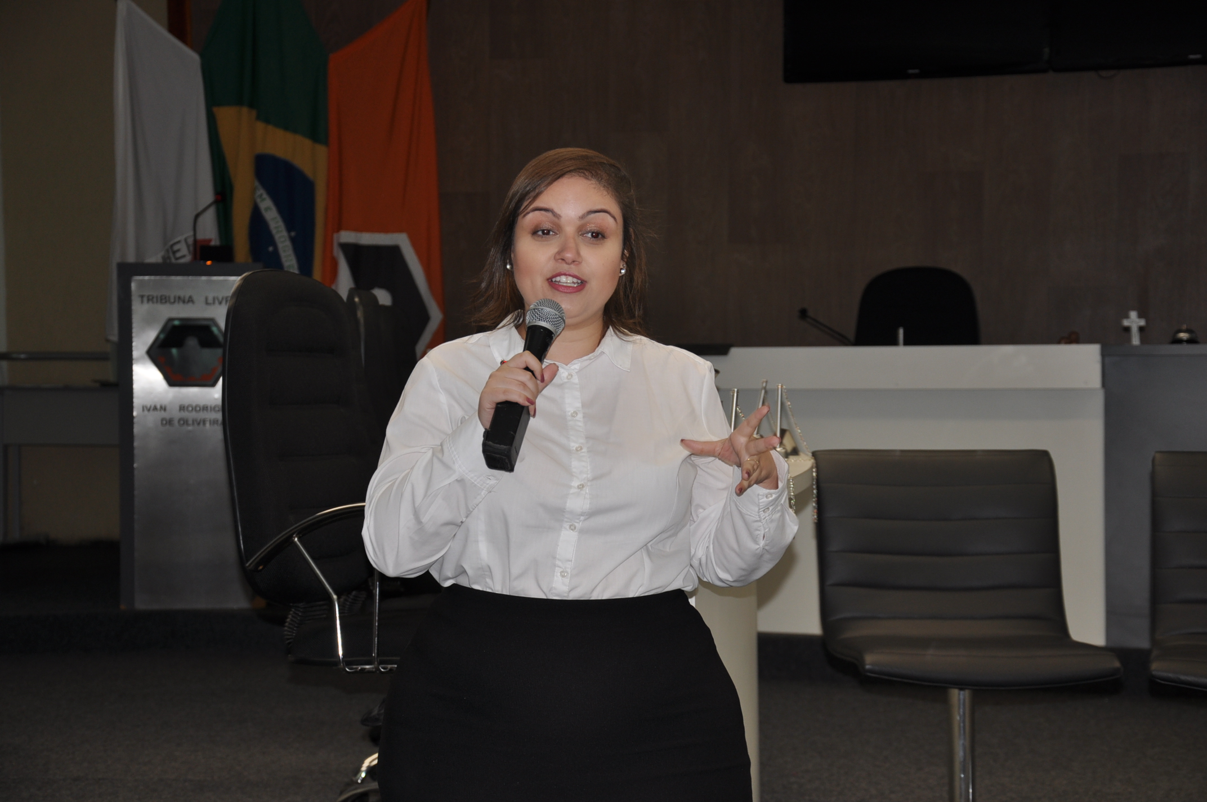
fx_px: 2913
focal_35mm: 87
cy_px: 401
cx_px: 604
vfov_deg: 15.7
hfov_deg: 23.4
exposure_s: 1/60
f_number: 5
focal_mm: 58
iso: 200
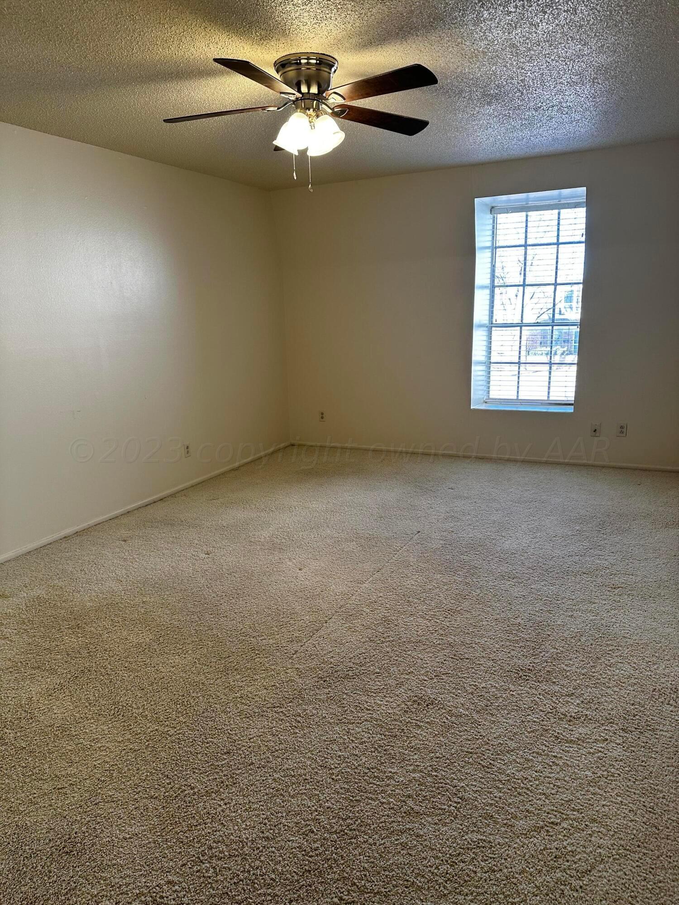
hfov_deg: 56.8
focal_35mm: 24
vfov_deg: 71.6
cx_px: 340
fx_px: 628
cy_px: 452
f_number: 1.78
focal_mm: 6.86
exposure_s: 1/120
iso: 160
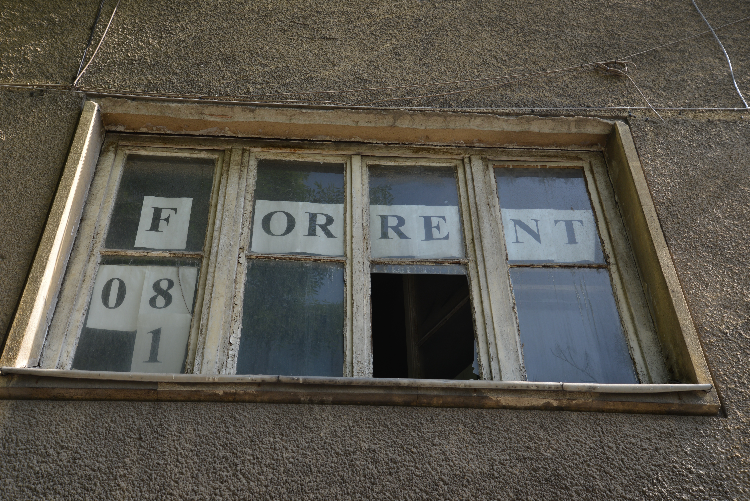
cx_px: 375
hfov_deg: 48.4
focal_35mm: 40
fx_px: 834
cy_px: 250
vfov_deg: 33.4
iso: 250
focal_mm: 40
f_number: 8
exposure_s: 1/250
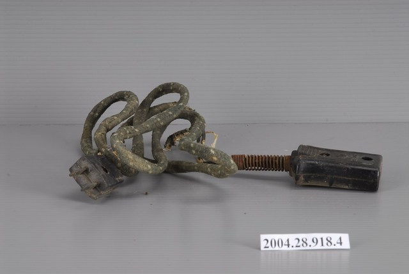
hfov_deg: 19.4
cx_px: 204
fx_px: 1195
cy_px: 137
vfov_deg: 13.1
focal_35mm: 105
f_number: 16
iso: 100
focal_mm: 70
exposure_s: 1/160
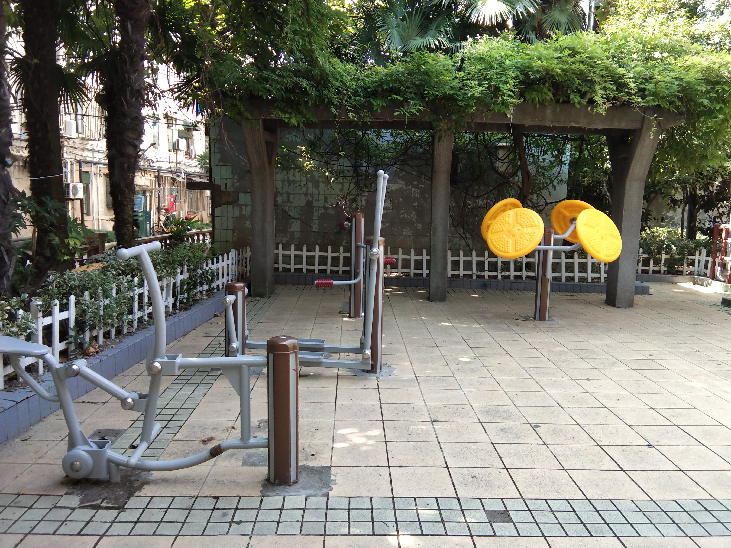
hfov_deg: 58.4
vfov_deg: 45.4
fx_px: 655
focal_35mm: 31
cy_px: 274
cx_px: 366
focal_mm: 3.69
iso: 100
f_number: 2.2
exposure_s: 1/100
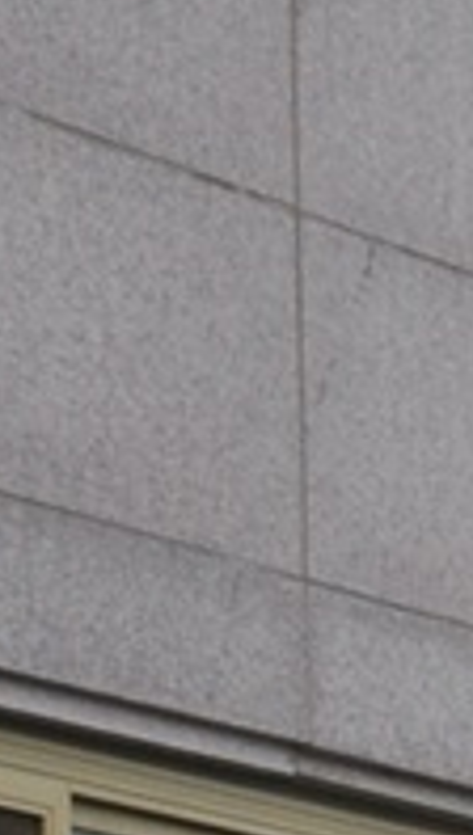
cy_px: 1518
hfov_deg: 3.1
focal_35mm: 348
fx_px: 7726
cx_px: 2884
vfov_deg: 6.1
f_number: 10
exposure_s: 1/125
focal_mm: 22
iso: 200
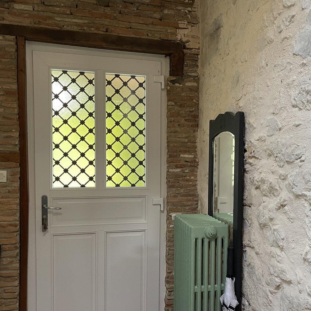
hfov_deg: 47.1
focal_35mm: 35
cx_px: 178
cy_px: 181
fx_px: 356
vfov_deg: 47.0
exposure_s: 1/60
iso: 320
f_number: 1.6
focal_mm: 5.1
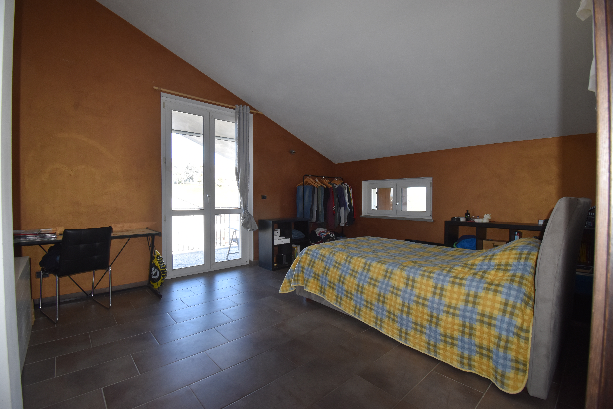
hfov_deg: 100.4
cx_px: 306
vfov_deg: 77.3
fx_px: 255
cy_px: 204
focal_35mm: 15
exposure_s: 1/125
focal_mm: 10
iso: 500
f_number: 5.6
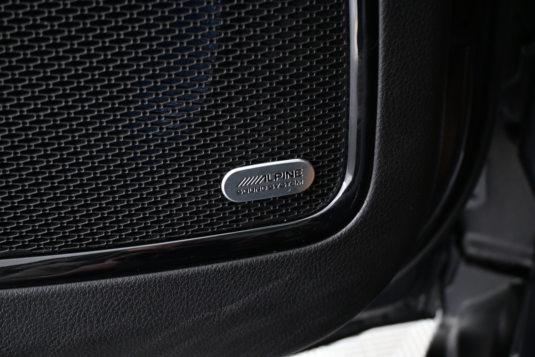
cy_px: 178
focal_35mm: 34
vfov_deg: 38.4
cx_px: 268
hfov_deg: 55.1
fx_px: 513
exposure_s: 1/8
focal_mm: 23
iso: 1600
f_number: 4.2
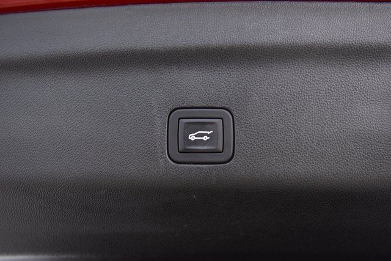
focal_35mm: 36
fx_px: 391
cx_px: 196
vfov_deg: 36.9
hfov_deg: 53.1
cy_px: 130
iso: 1600
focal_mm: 24
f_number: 2.8
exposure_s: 1/30
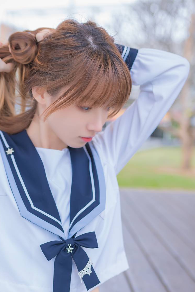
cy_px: 202
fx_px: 455
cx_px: 82
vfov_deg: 35.2
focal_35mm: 56
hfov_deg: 24.2
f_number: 2
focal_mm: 35
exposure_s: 1/320
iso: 100
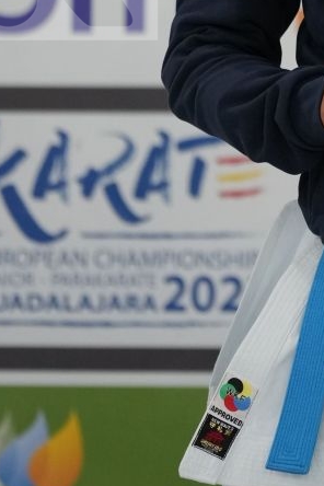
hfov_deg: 1.7
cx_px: 427
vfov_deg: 2.5
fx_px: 10948
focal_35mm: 811
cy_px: -59
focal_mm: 200
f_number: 2.8
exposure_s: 1/500
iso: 1600
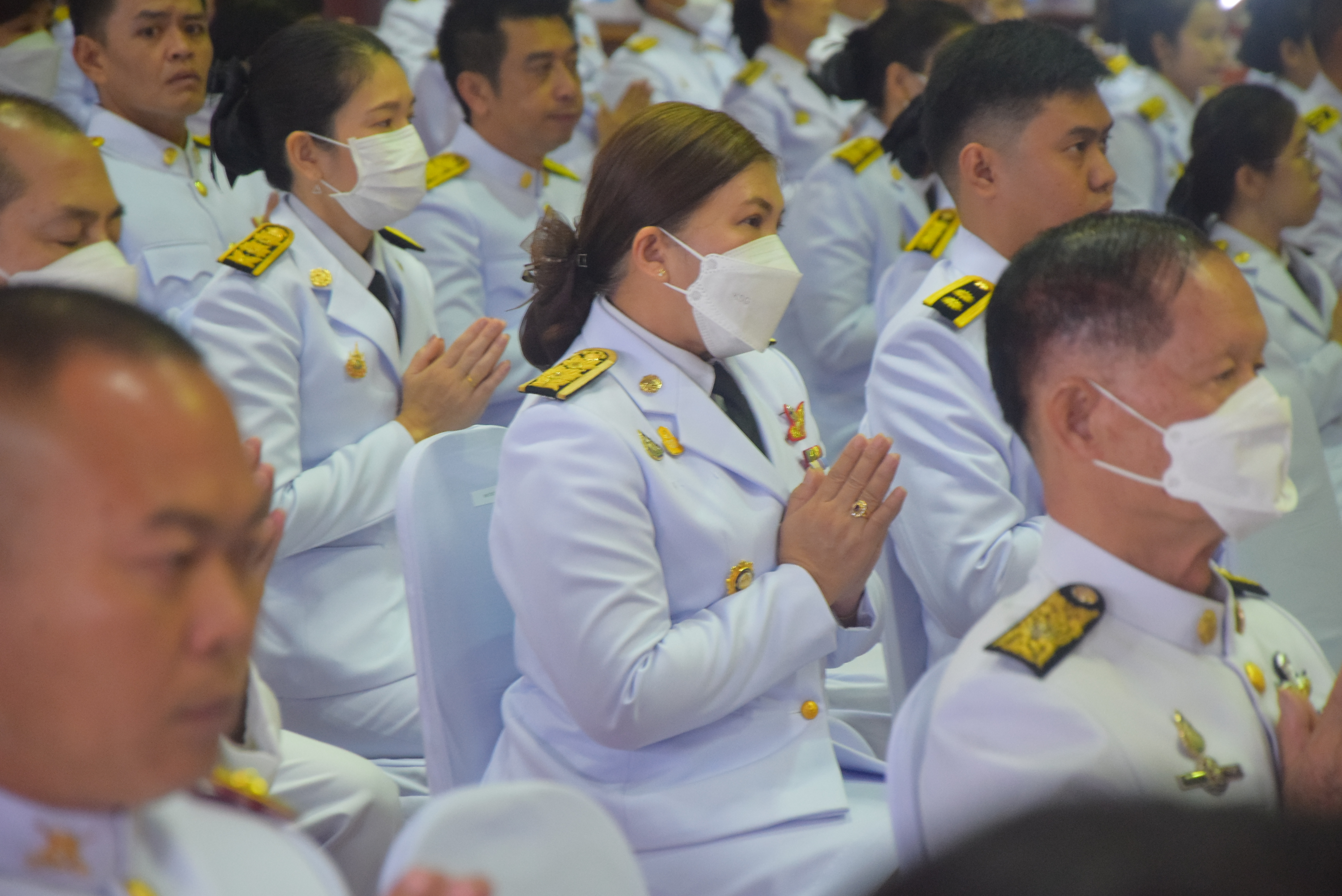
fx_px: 5872
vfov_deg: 8.7
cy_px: 448
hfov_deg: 13.0
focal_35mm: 158
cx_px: 671
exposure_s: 1/60
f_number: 5.6
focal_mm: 105
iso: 2000
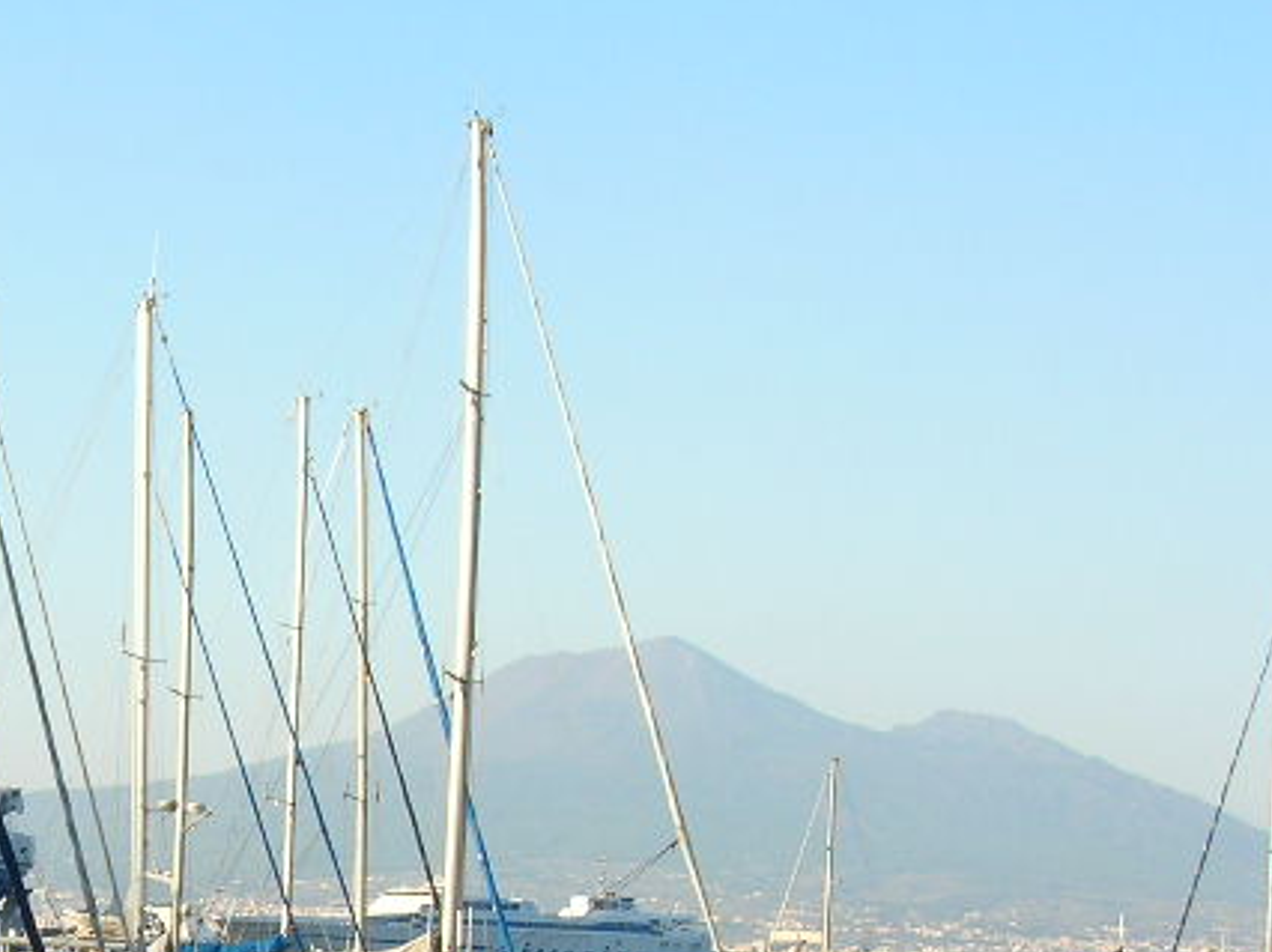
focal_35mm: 101
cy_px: 994
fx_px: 3709
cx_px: 57
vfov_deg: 14.4
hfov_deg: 19.0
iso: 50
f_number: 5.2
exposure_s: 1/128
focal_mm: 7
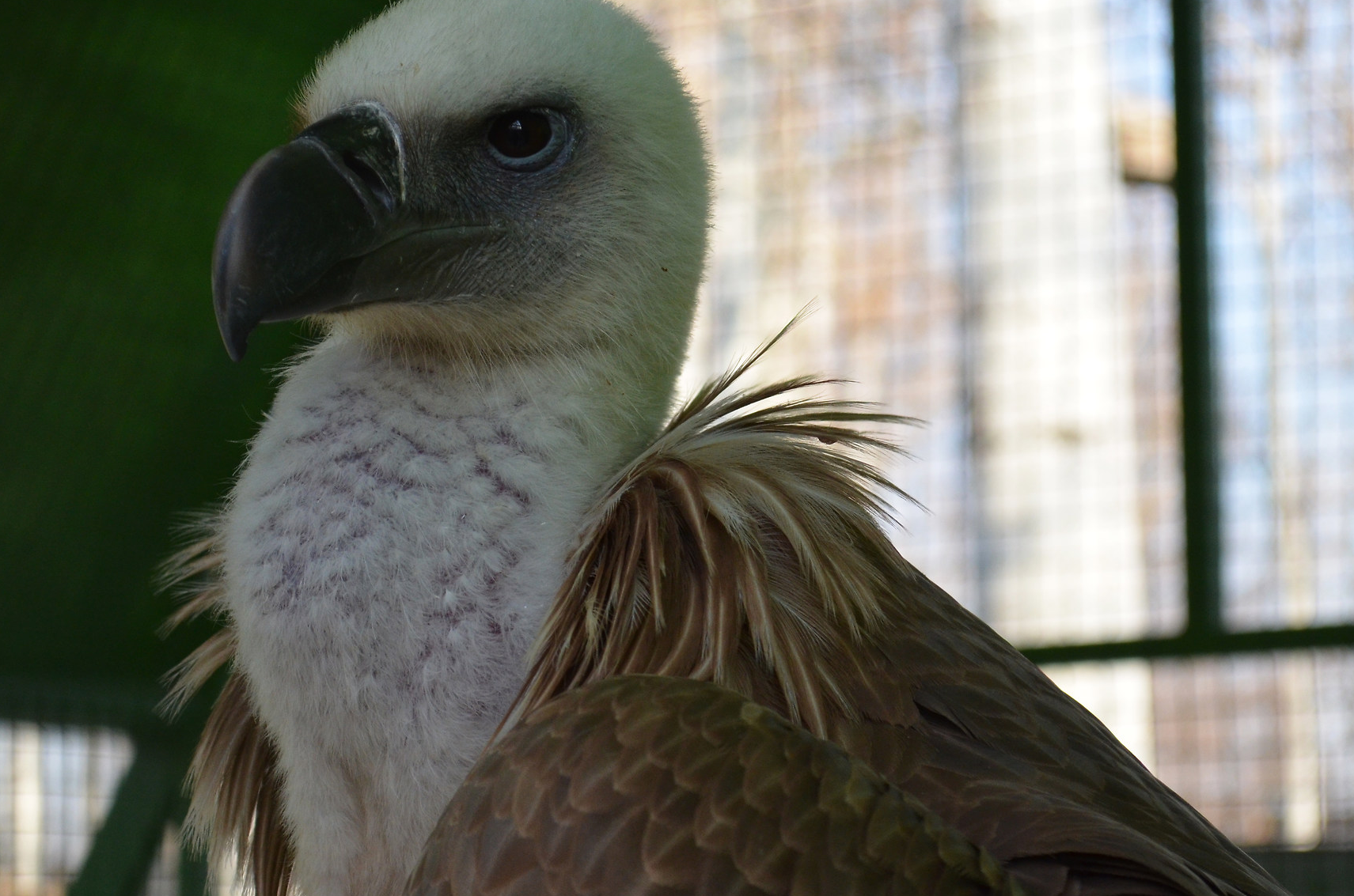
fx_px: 4342
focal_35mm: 116
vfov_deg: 11.8
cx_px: 605
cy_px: 427
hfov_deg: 17.7
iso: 800
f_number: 5.6
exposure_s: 1/640
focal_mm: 55
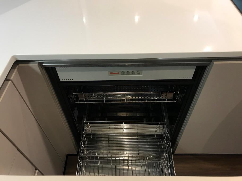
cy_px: 90
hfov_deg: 63.4
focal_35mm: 28
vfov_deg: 49.7
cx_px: 121
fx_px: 196
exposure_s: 1/15
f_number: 1.8
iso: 40
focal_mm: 3.99
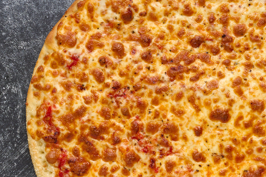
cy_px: 117
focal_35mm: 83
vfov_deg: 16.4
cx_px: 190
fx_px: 613
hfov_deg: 24.3
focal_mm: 37
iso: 200
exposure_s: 1/125
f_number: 16
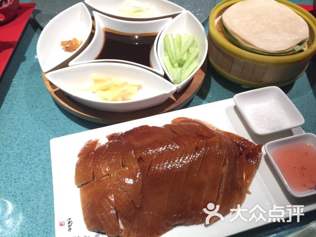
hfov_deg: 61.7
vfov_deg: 48.2
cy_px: 118
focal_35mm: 29
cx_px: 158
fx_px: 265
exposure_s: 1/33
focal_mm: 4.15
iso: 64
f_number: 2.2
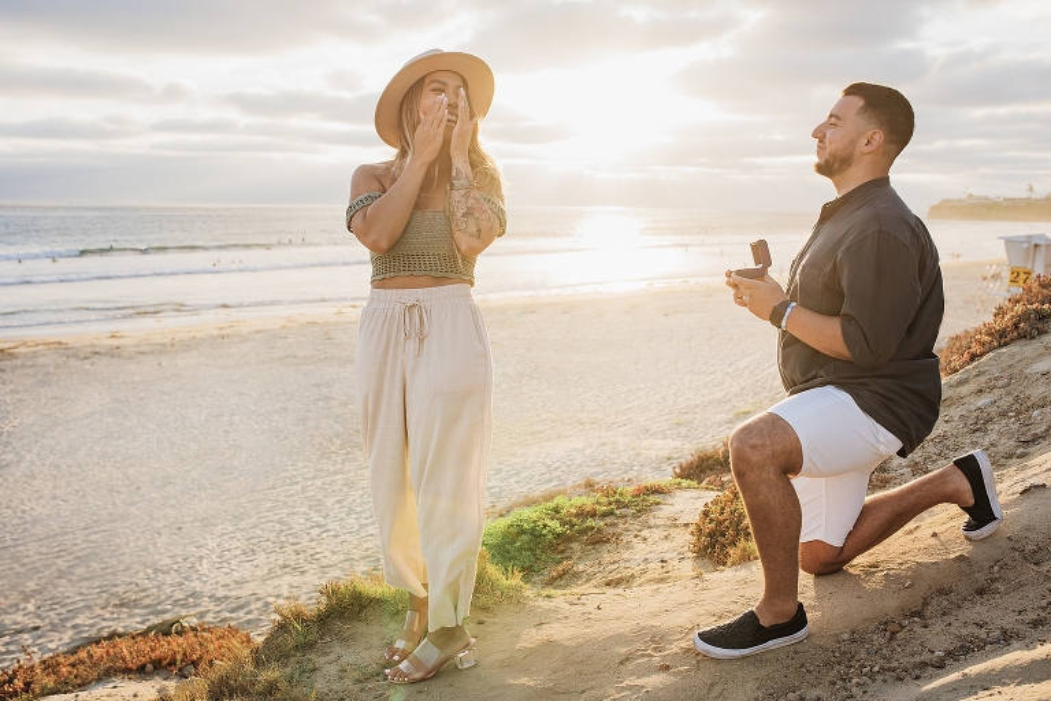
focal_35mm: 35
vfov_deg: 37.9
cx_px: 526
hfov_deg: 54.4
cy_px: 350
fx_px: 1022
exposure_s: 1/500
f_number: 4.5
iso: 320
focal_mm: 35
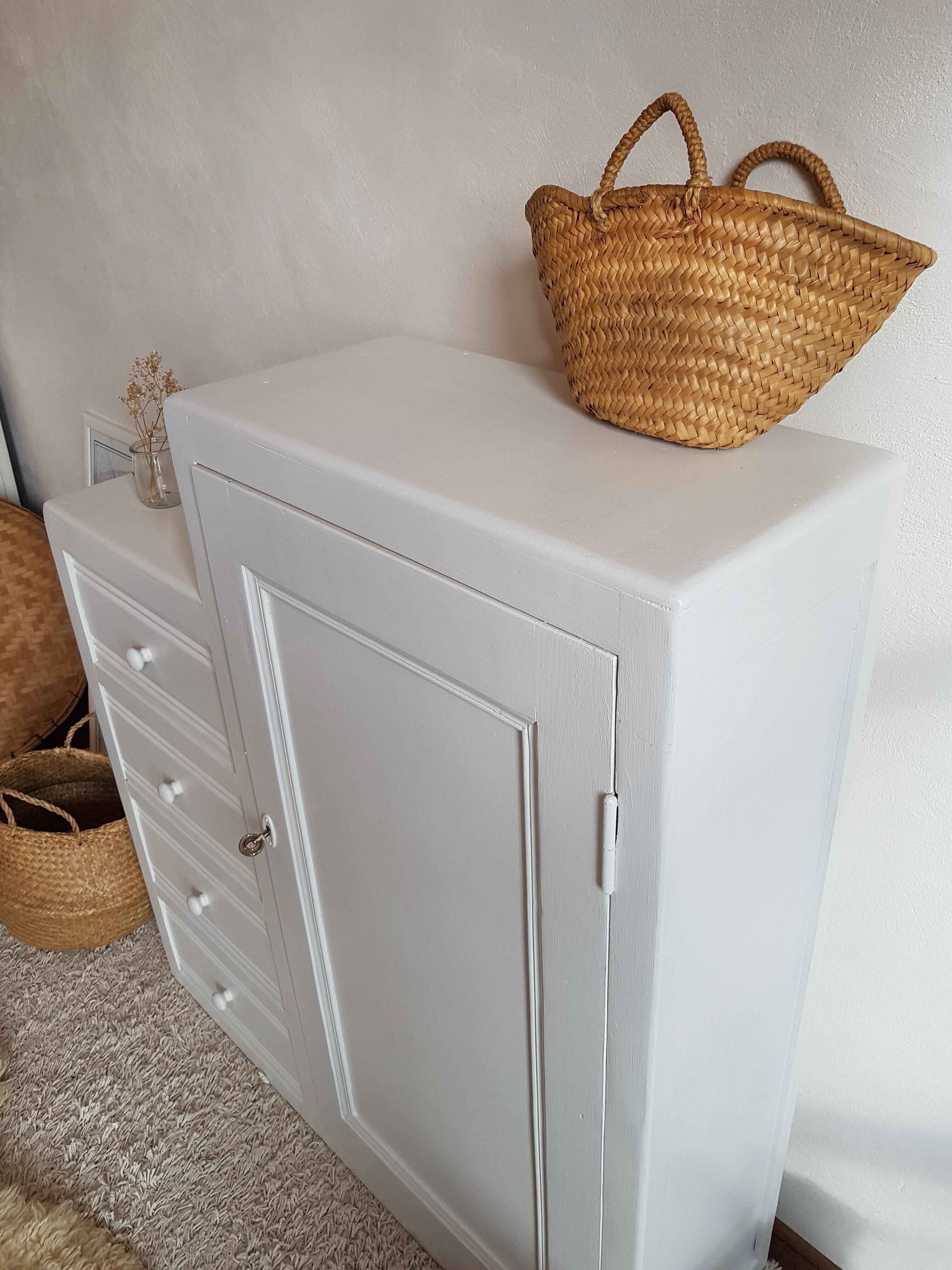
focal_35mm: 26
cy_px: 635
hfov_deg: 53.1
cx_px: 476
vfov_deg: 67.3
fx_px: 953
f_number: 1.7
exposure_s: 1/101
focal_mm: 4.2
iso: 50
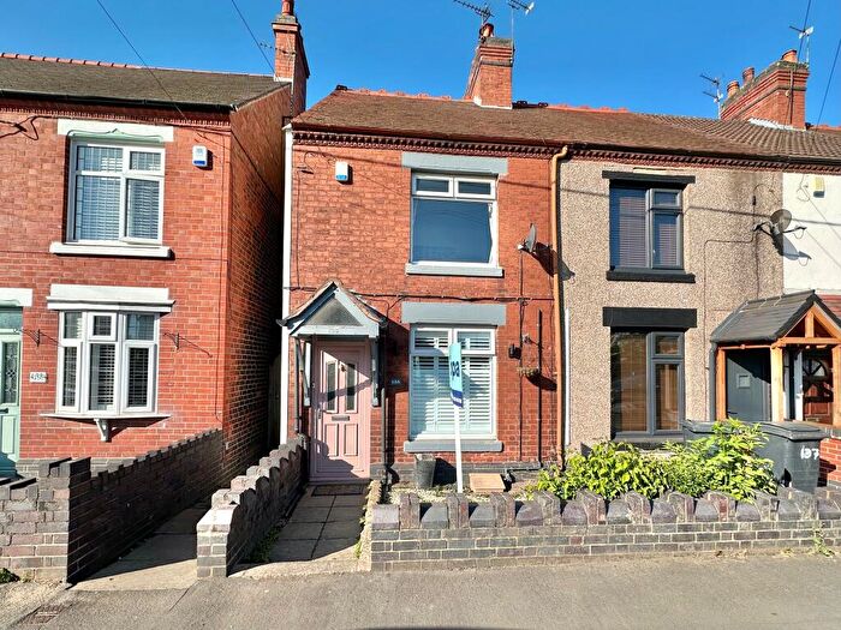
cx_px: 420
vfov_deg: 85.7
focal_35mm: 14
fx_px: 340
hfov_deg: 102.1
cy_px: 315
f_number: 2.2
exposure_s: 1/1416
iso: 40
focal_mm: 2.22
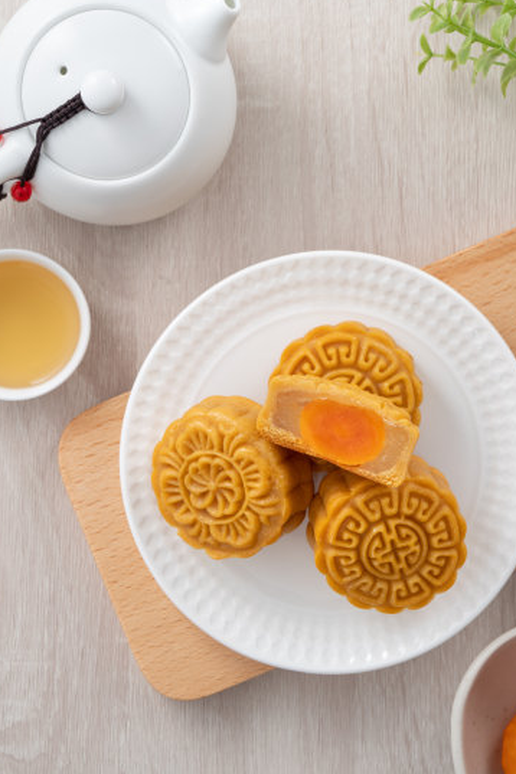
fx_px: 2967
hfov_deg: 9.9
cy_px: 363
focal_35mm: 138
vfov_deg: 14.9
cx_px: 287
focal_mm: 121
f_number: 14
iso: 100
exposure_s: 1/125
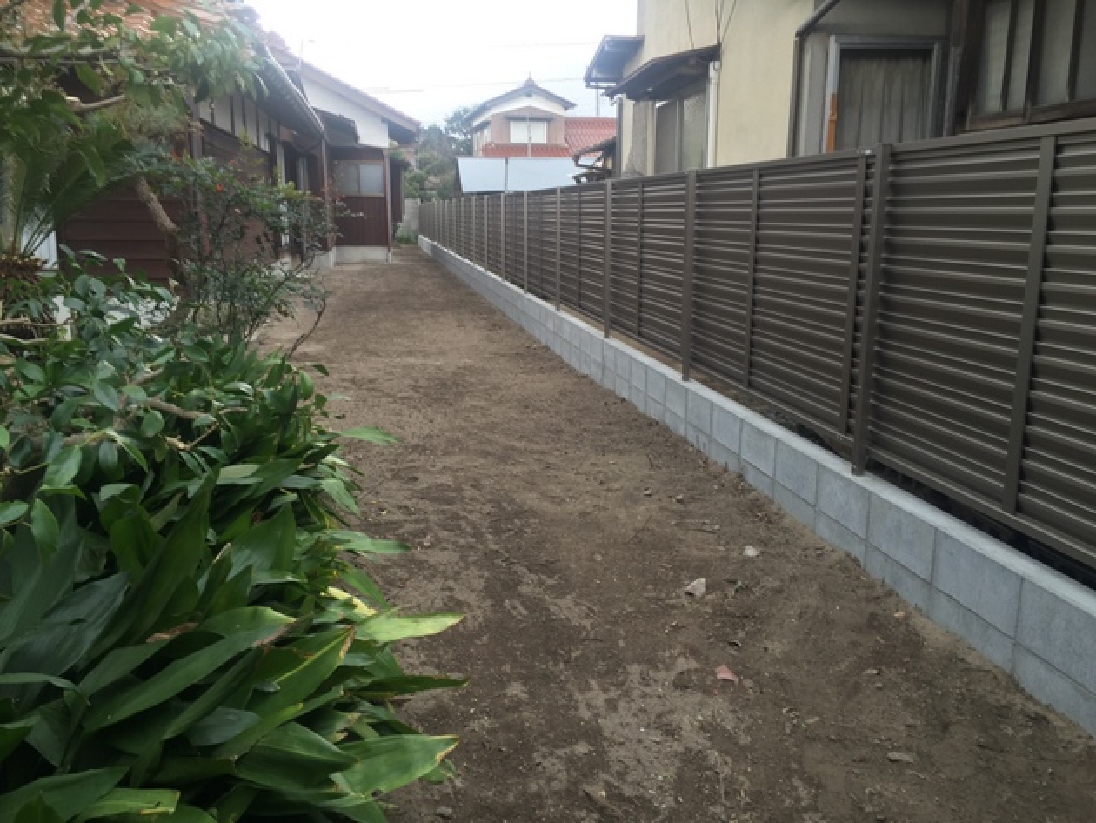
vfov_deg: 48.3
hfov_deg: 61.6
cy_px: 412
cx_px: 548
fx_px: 919
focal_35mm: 29
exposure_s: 1/60
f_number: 2.2
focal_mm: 4.15
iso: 32
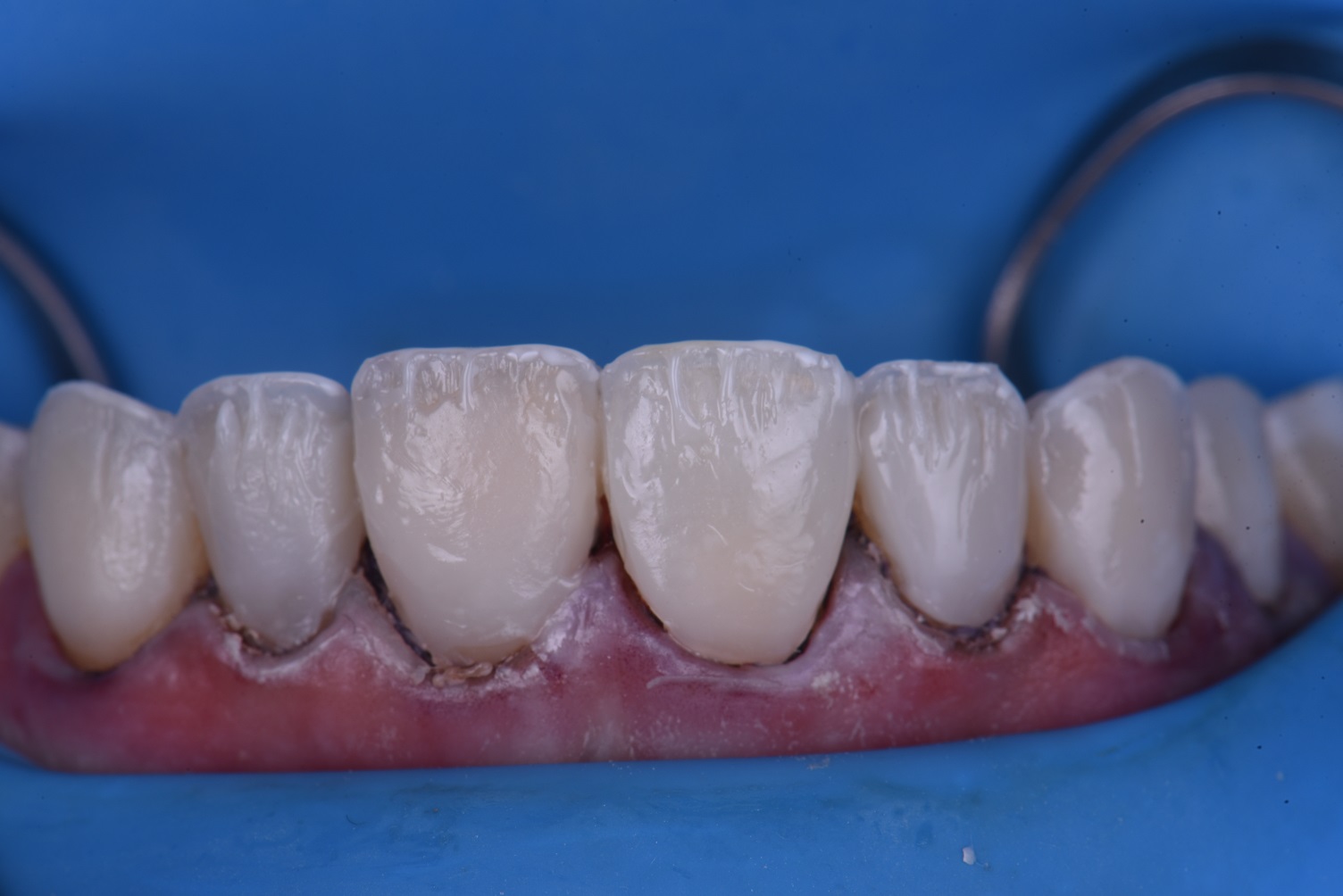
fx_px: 3918
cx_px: 672
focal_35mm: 105
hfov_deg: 19.4
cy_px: 448
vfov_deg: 13.1
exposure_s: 1/200
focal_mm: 105
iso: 200
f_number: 32
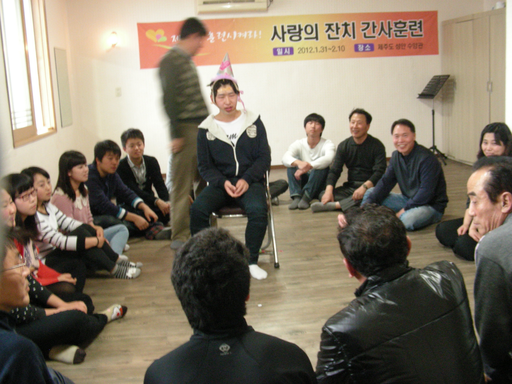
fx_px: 562
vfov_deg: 37.7
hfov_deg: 49.0
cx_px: 256
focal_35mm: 38
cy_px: 192
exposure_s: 1/8
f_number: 3.5
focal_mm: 6.3
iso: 377
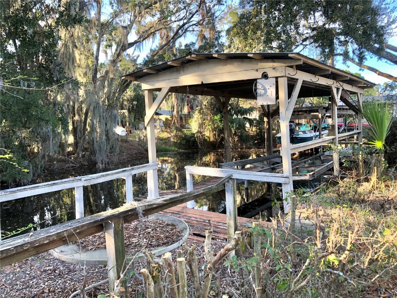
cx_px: 198
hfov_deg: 63.4
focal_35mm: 28
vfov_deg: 49.7
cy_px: 149
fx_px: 321
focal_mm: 3.99
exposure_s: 1/120
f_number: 1.8
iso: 25
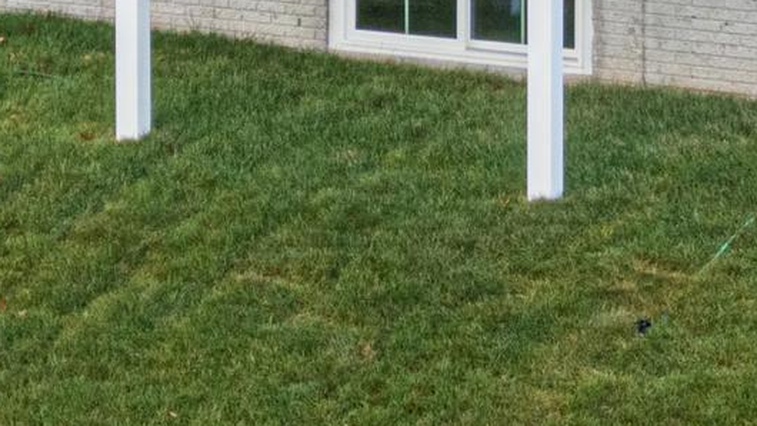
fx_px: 3974
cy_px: -543
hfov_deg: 10.9
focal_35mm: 198
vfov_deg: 5.9
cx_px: 417
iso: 100
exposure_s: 1/1600
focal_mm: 8.42
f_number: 3.8
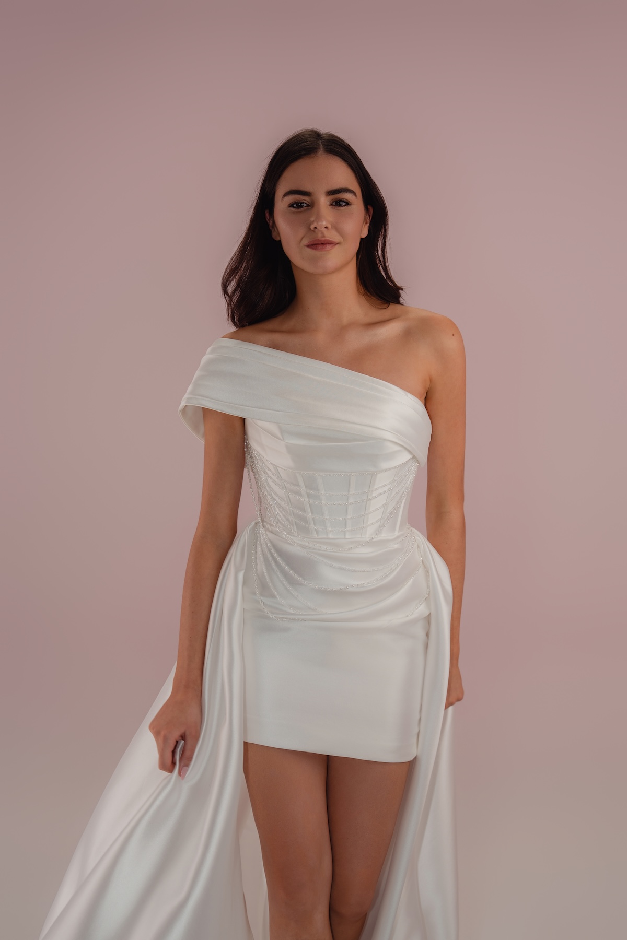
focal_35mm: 48
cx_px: 314
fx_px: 1254
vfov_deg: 41.1
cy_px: 470
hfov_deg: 28.1
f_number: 3.5
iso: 100
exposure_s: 1/250
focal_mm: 48
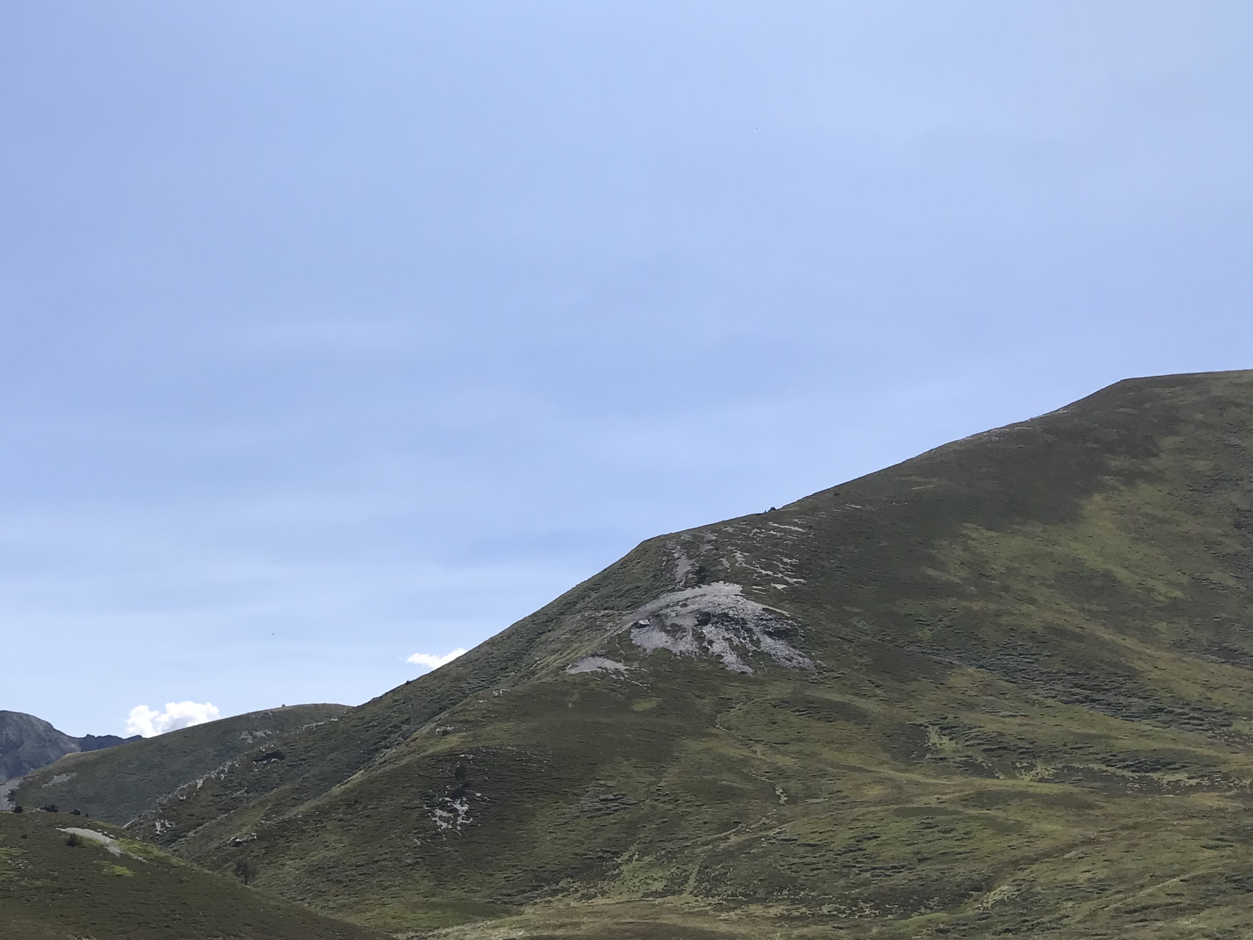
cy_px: 702
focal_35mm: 47
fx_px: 1701
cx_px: 331
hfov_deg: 39.5
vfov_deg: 30.4
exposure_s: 1/3546
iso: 20
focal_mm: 3.99
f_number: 1.8
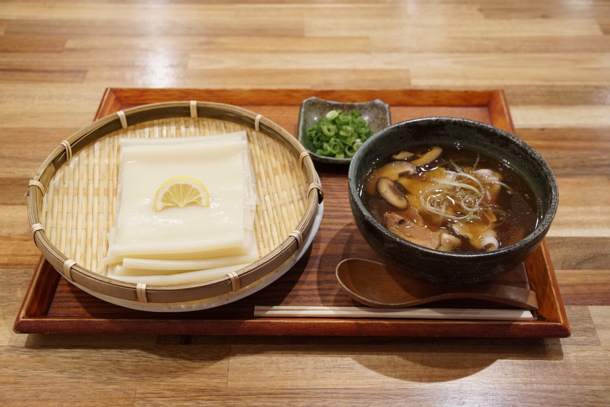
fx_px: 712
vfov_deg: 31.9
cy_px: 204
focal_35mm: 42
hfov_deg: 46.4
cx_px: 305
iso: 1600
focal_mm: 28
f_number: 4.5
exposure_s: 1/80
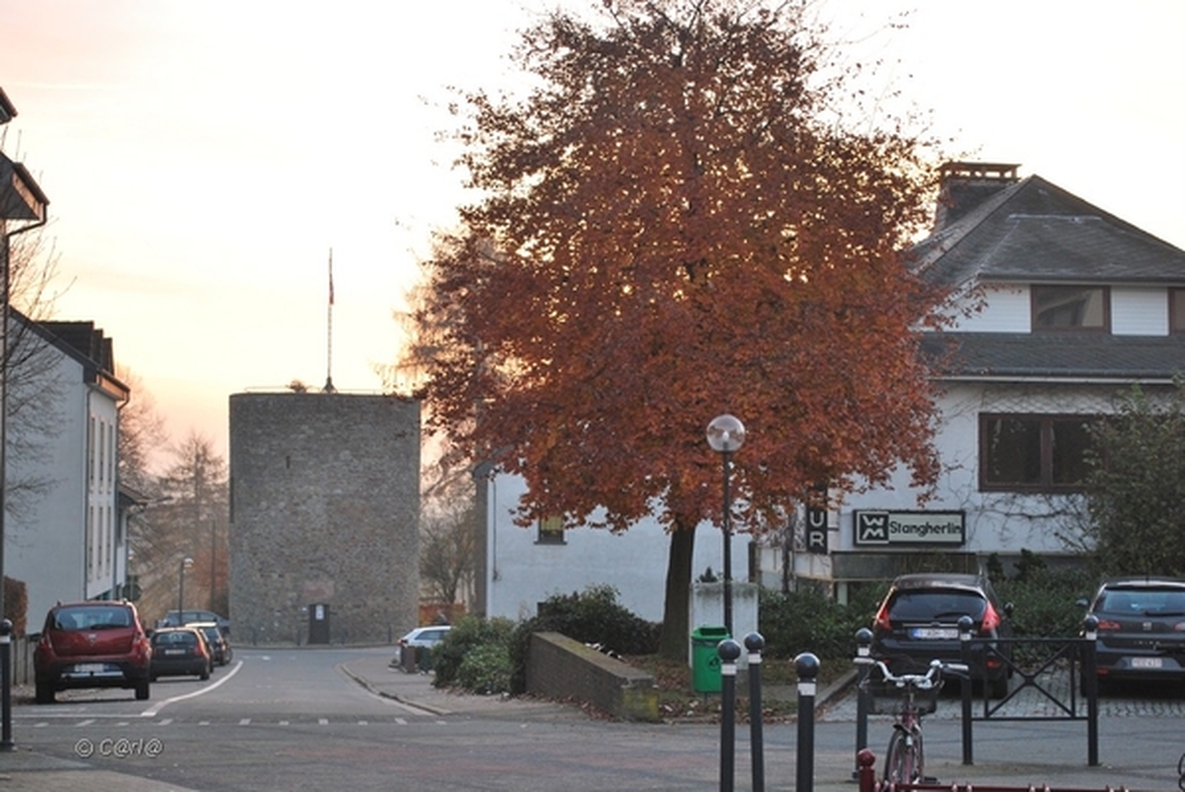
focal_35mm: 63
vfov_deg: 21.6
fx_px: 2075
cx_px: 592
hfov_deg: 31.9
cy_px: 396
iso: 250
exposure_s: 1/30
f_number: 5.3
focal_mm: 42
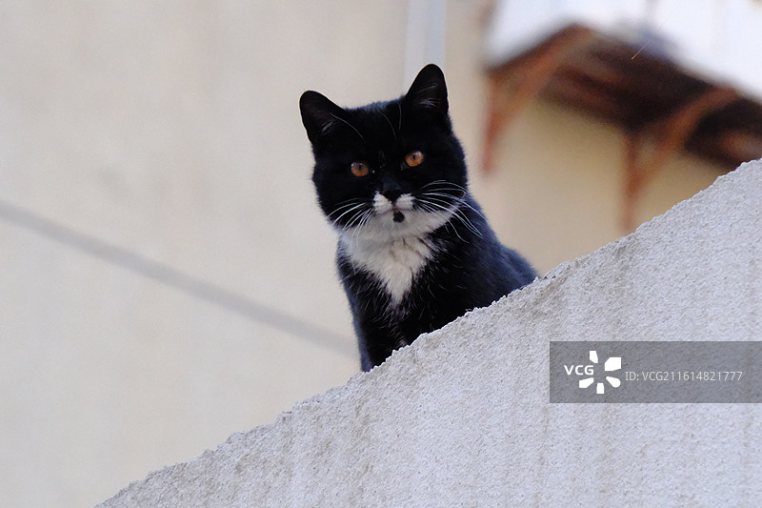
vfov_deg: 3.7
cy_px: 254
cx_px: 381
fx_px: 7893
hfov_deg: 5.5
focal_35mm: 373
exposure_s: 1/750
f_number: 14
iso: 12800
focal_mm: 248.6
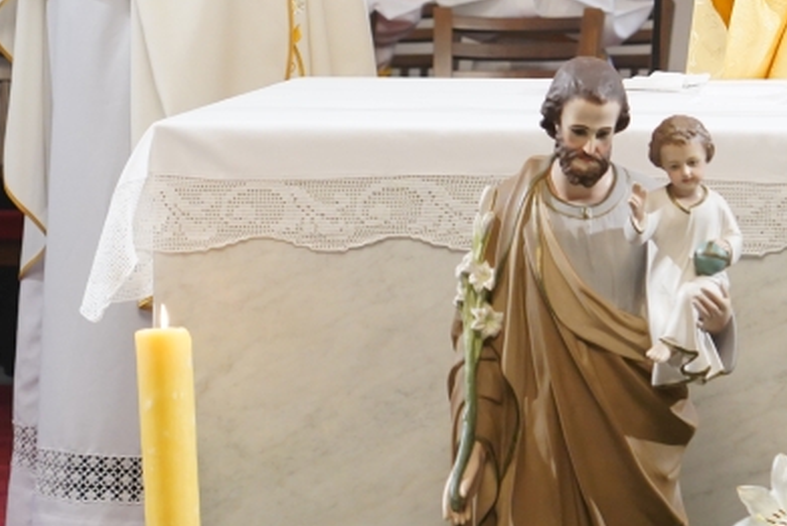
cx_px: 930
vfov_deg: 7.3
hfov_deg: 10.9
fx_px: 4067
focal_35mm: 186
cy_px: -72
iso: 2500
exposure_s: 1/125
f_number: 4
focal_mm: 71
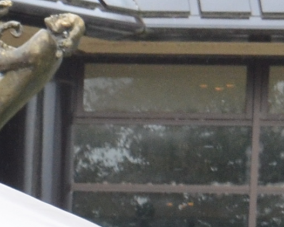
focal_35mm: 421
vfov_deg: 3.6
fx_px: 3539
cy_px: 738
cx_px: -909
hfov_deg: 4.2
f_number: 8
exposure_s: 1/160
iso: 500
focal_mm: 32
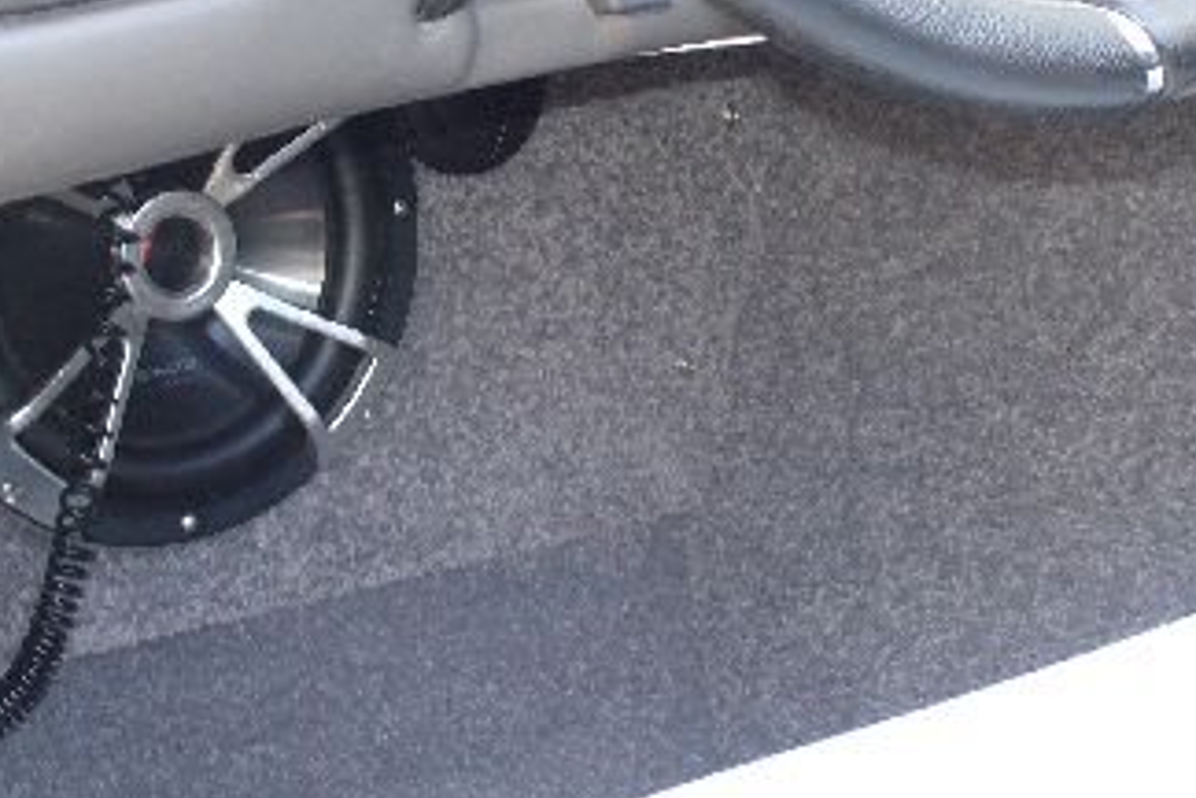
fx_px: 2525
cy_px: 340
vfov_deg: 17.9
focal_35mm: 76
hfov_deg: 26.6
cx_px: 565
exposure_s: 1/60
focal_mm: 6.1
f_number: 2.8
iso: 100
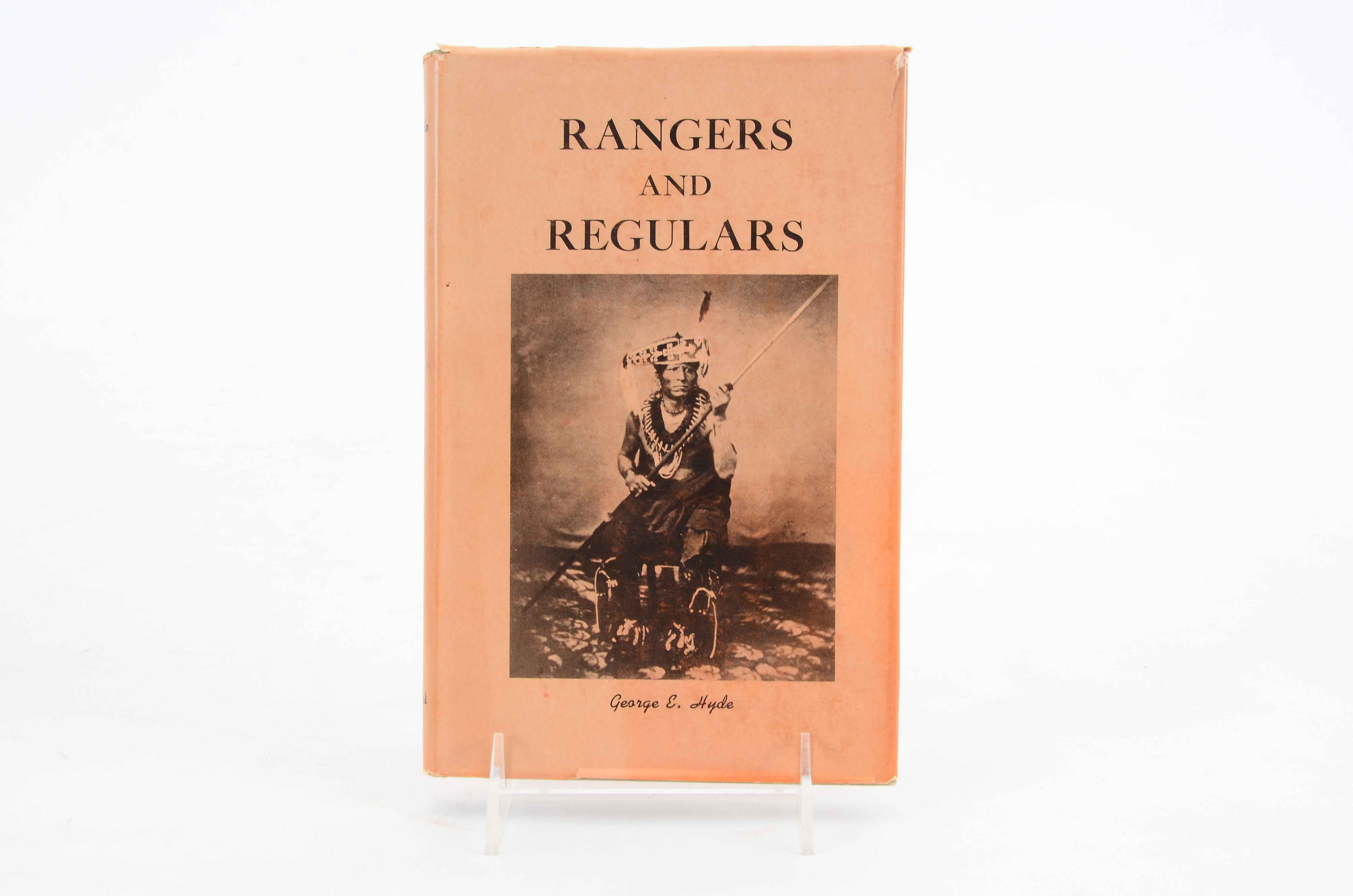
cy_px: 448
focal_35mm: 57
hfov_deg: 35.1
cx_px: 676
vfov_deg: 23.7
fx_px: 2138
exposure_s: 1/80
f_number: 11
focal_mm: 38
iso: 400
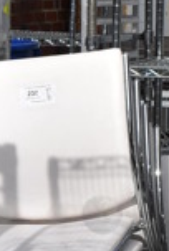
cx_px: 5
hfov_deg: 5.3
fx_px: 1829
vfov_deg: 7.8
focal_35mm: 261
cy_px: 282
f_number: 9
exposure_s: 1/320
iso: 100
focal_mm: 29
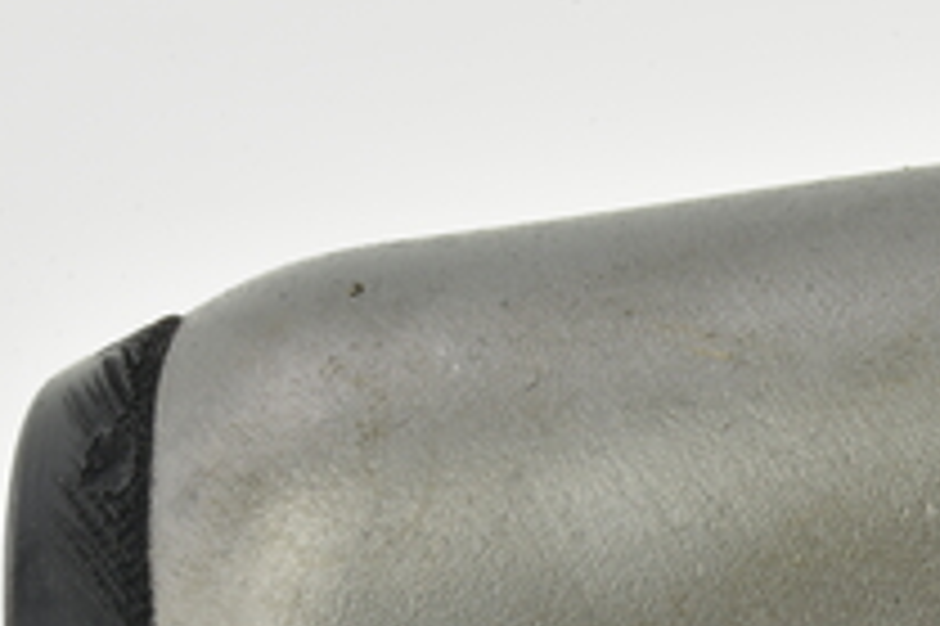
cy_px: 896
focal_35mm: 207
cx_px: 1093
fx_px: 5401
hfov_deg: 9.8
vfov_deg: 6.5
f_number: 32
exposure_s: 1/2.5
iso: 64
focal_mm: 60
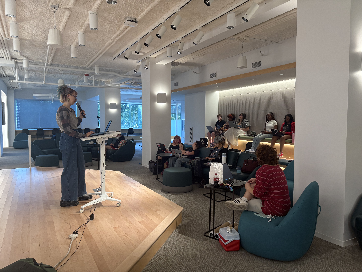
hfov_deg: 67.3
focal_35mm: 26
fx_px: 272
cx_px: 181
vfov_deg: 53.1
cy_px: 136
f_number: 1.6
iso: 160
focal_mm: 5.96
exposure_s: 1/60
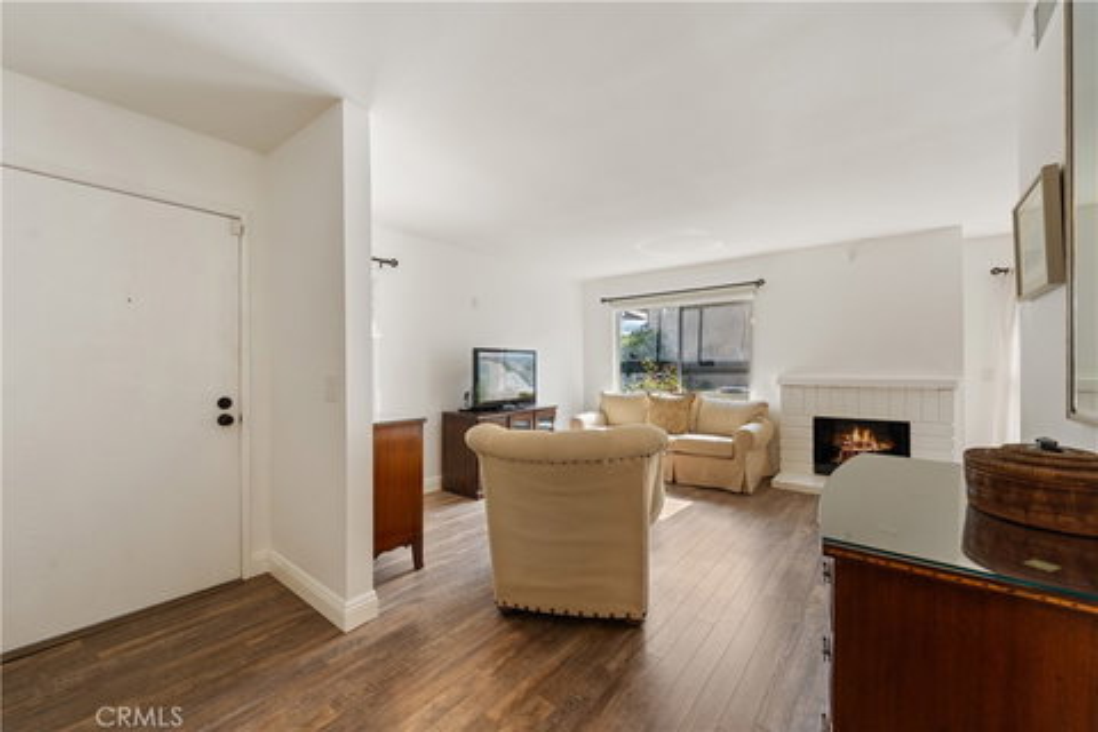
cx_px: 549
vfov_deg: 81.2
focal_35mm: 14
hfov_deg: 104.3
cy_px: 366
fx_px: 427
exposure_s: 1/5
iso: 200
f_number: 8
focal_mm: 14
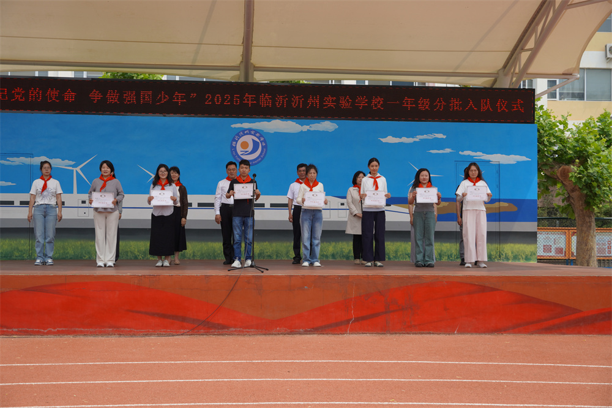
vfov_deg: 25.0
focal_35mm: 54
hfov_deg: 36.9
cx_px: 306
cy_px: 204
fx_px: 918
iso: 100
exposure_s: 1/500
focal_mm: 36
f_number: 5.6
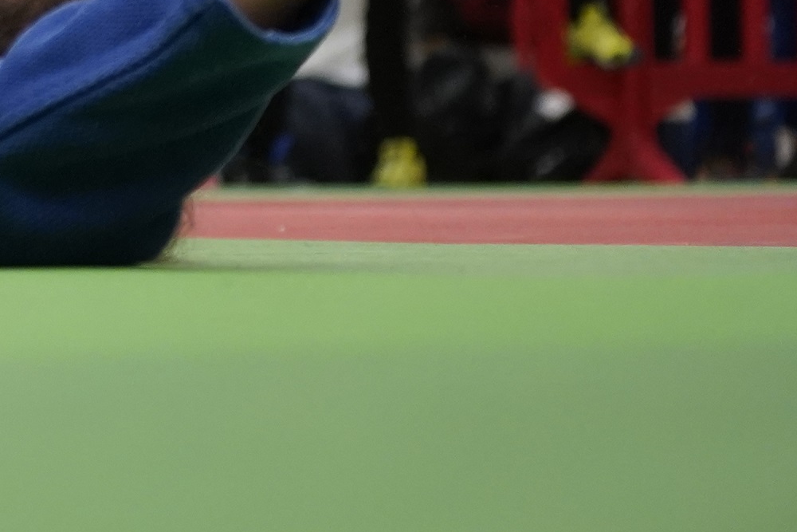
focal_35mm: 296
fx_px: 6554
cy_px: -525
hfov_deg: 6.8
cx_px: -752
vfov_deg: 4.6
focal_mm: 74
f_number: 4
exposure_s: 1/640
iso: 3200
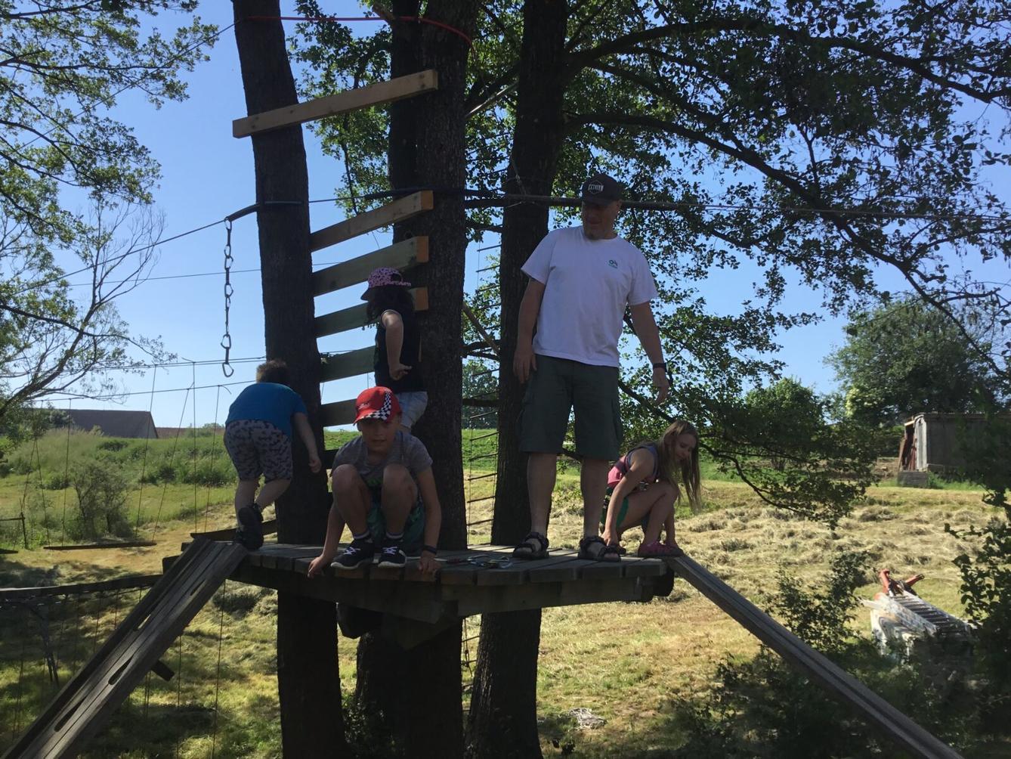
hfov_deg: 58.3
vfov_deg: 45.5
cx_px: 506
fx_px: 906
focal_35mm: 31
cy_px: 380
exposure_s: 1/1274
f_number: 2.4
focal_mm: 3.3
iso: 25
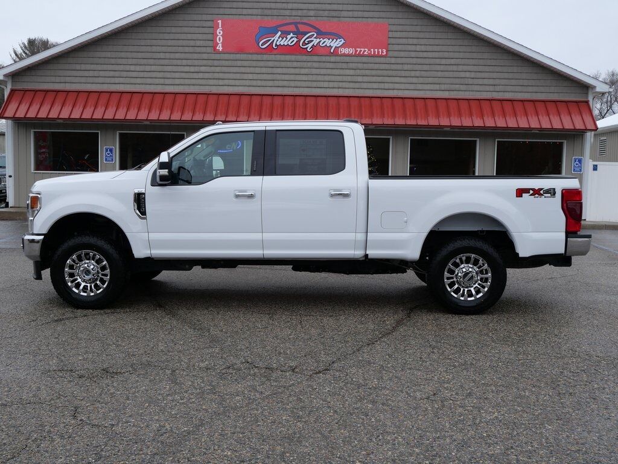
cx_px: 309
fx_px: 678
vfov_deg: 37.7
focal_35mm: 38
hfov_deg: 49.0
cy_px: 232
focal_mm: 19
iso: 200
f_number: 5.6
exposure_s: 1/200
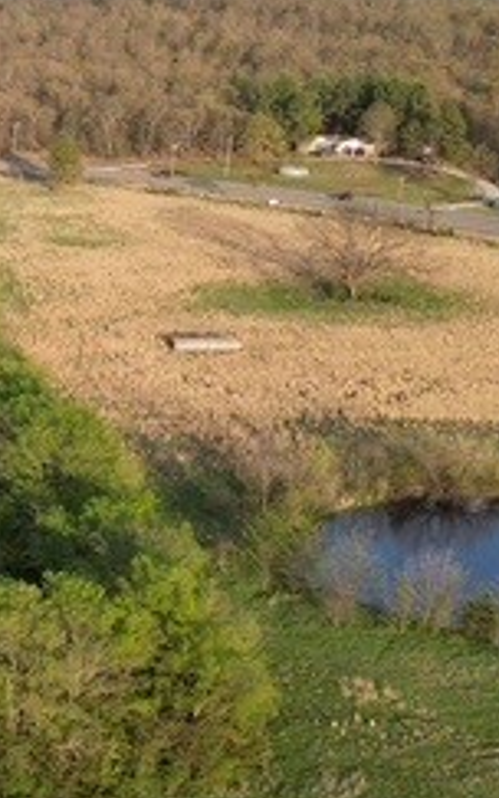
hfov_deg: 17.7
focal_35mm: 67
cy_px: 575
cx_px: -223
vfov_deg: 30.2
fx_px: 1457
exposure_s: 1/1000
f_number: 1.7
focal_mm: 6.72
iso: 150
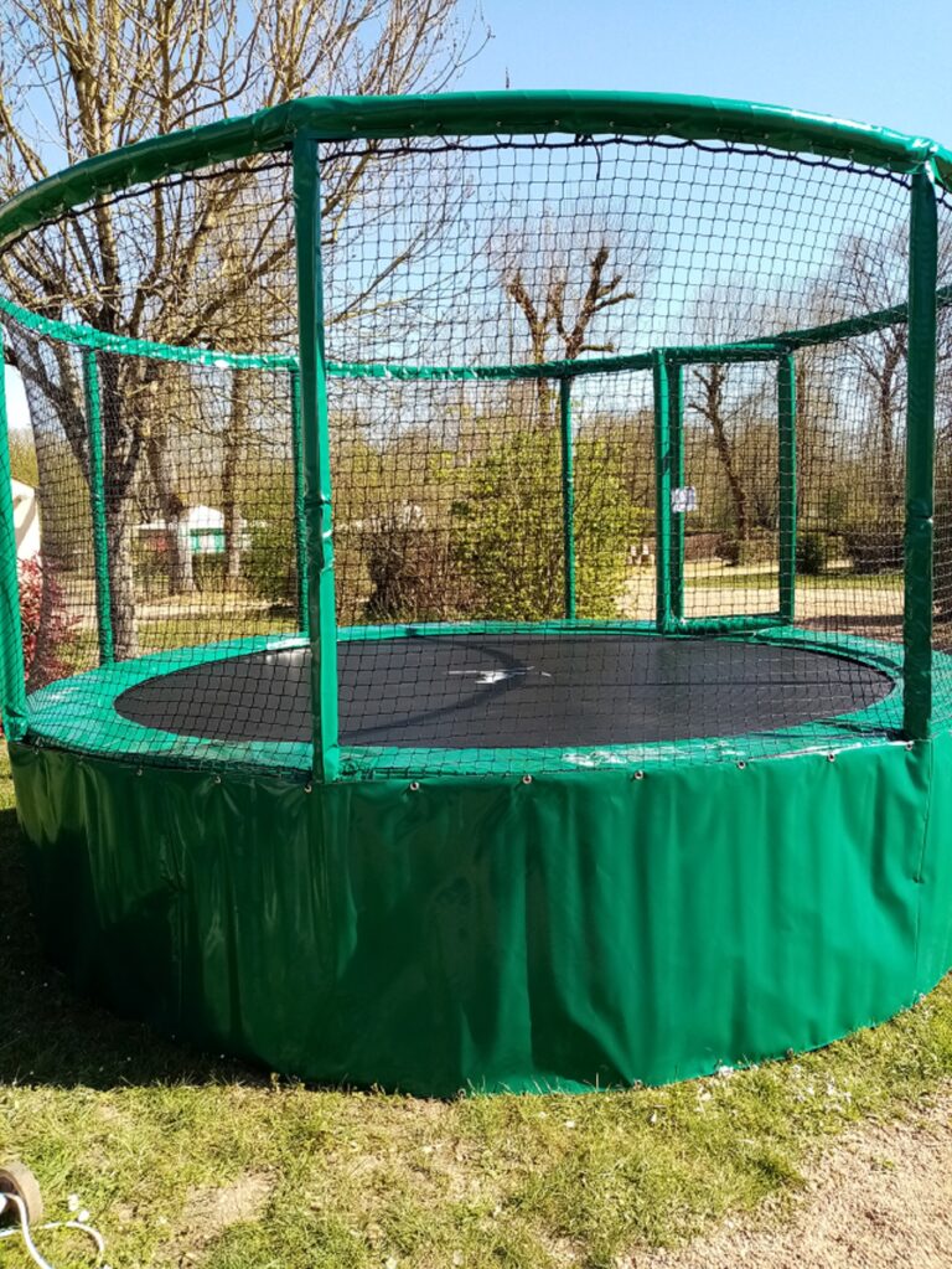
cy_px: 634
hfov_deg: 53.1
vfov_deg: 67.3
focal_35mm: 26
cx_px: 476
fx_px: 953
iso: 101
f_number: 1.8
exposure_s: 1/569
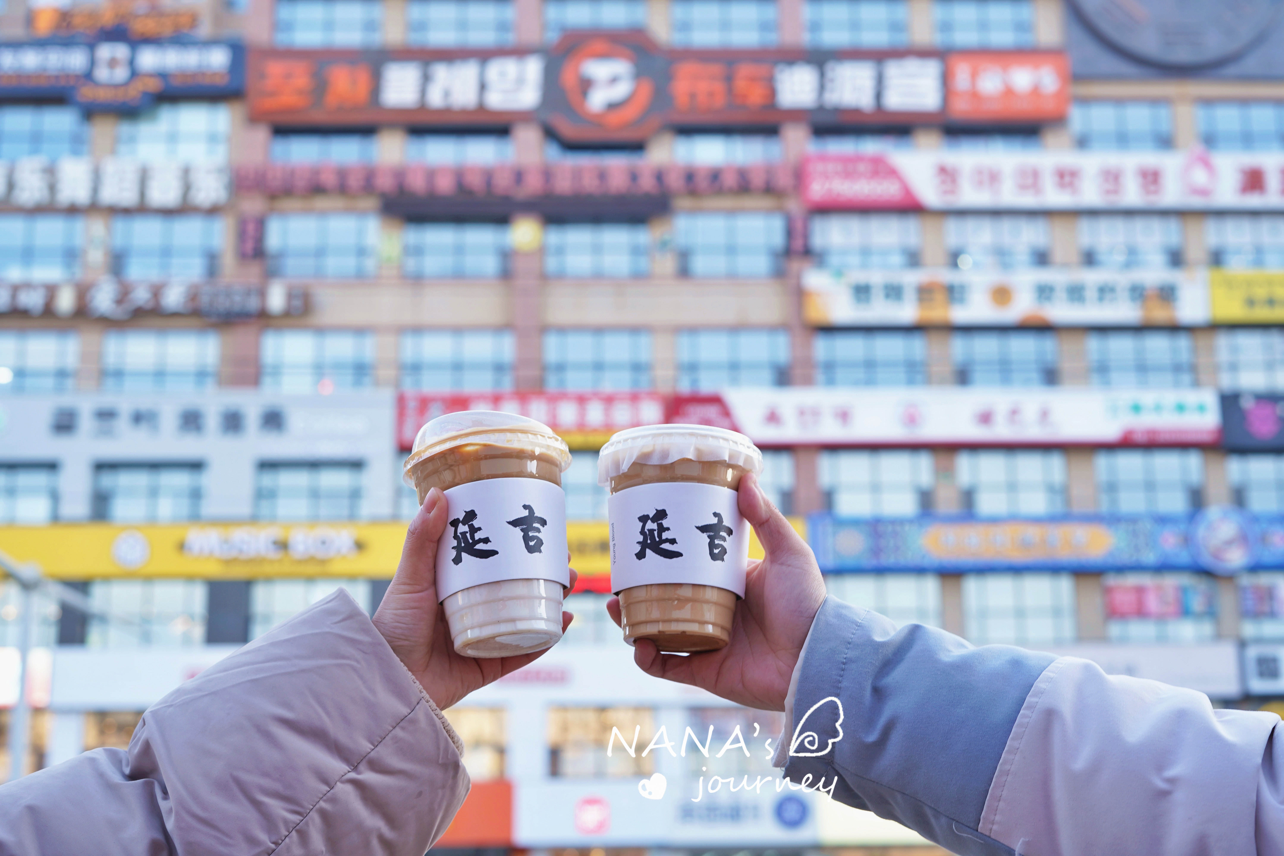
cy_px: 428
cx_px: 642
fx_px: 1783
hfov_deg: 39.6
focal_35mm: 50
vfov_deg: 27.0
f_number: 5.6
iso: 160
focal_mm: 50
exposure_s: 1/50
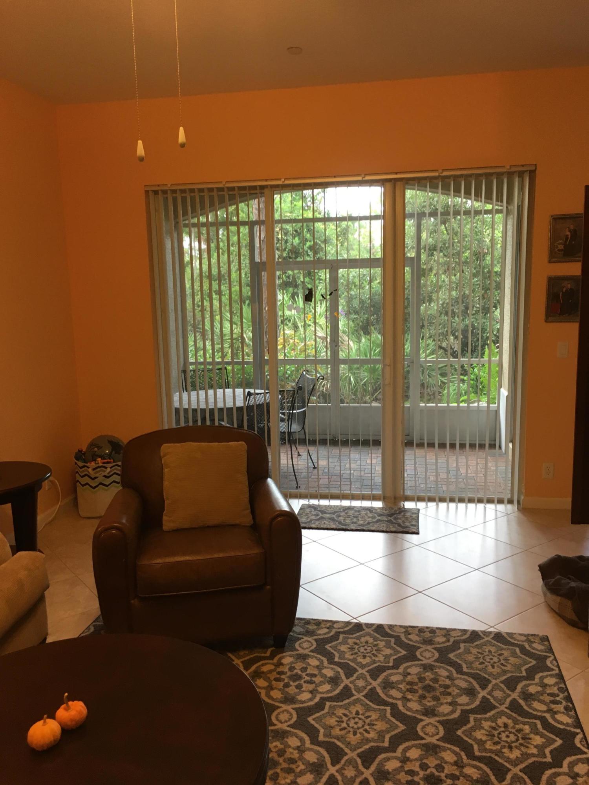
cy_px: 392
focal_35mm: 29
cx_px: 294
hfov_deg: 48.2
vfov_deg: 61.7
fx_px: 658
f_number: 2.2
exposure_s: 1/30
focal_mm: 4.15
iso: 64
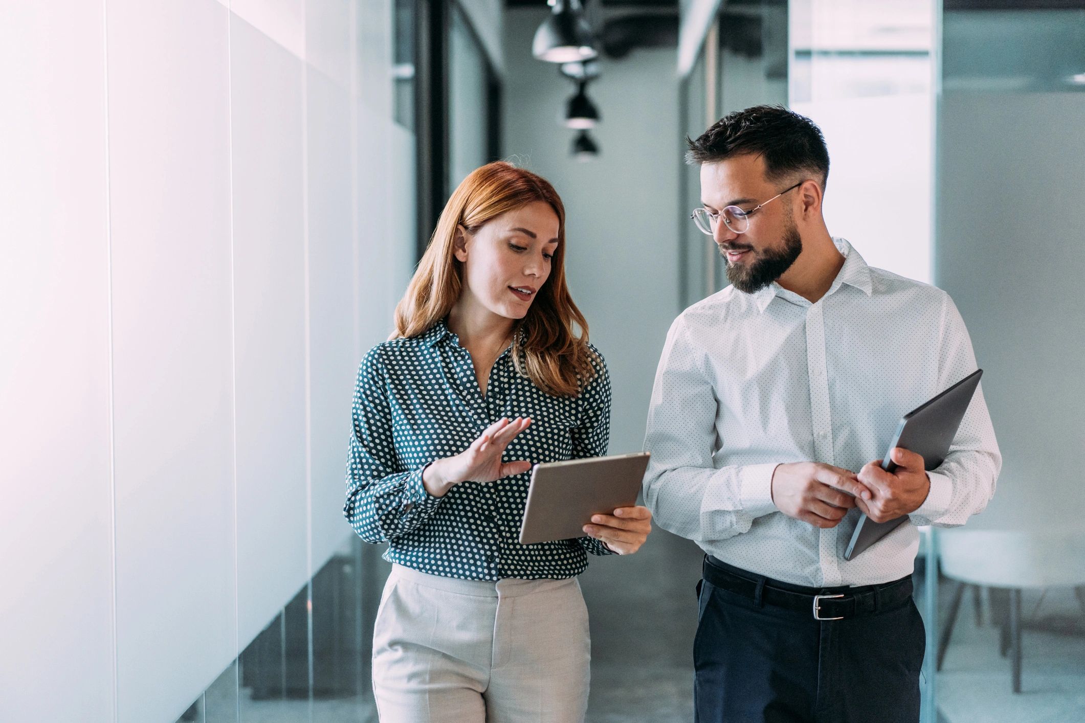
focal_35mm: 55
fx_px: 1658
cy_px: 362
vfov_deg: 24.6
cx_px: 542
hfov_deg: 36.2
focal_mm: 55
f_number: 2
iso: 2500
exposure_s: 1/400
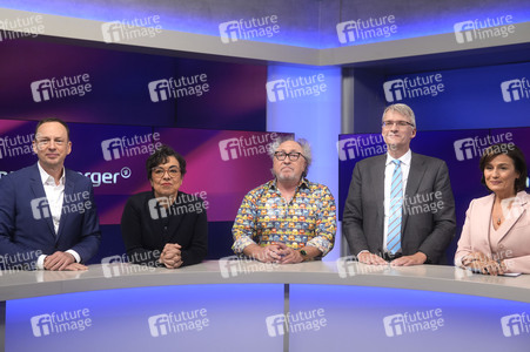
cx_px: 265
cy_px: 176
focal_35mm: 45
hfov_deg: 43.6
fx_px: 662
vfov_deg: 29.8
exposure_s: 1/320
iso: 640
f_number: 2.2
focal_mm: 30
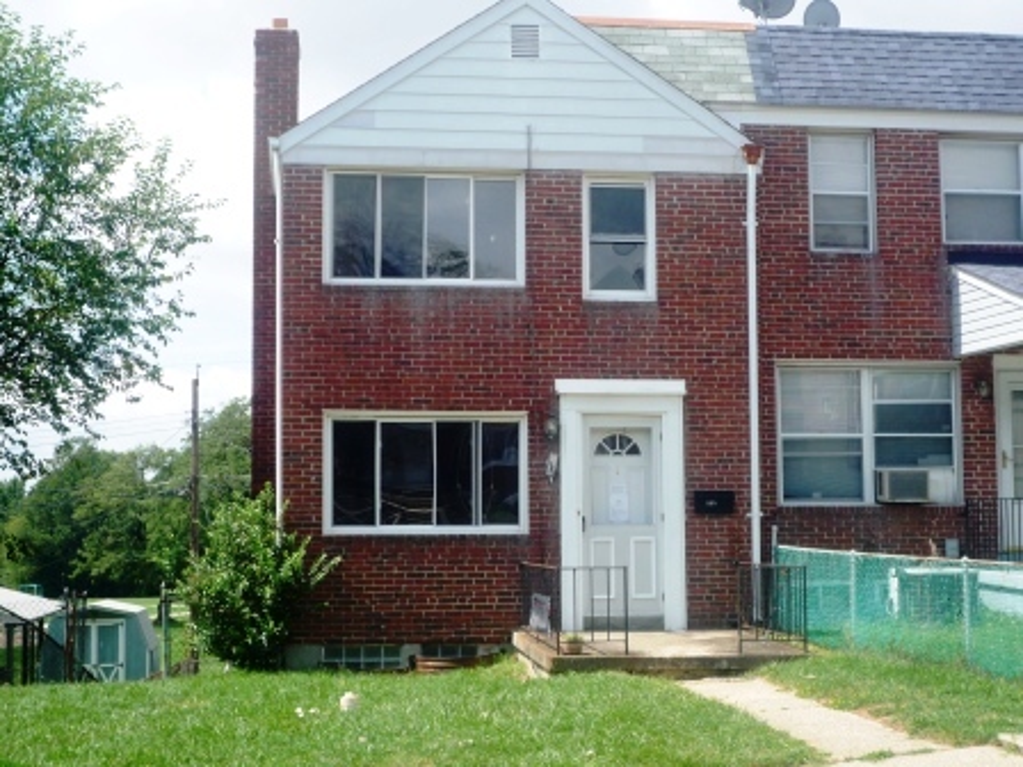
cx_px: 512
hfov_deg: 34.3
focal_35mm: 56
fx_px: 1655
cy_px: 384
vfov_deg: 26.1
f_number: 4.5
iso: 100
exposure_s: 1/400
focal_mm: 9.9
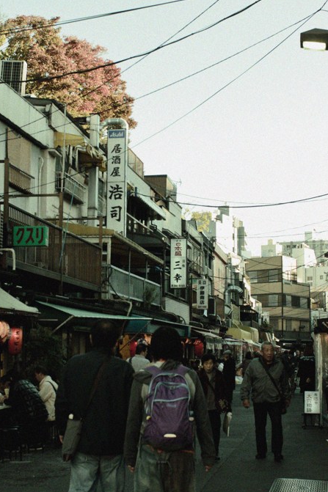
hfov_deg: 21.2
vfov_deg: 31.4
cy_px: 247
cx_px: 168
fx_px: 875
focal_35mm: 64
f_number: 5.6
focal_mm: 28
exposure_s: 1/500
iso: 400
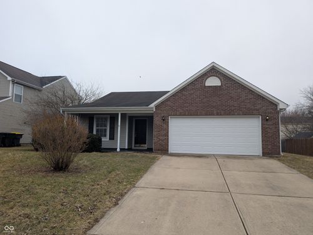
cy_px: 118
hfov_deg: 71.5
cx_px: 156
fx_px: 217
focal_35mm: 24
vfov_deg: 56.9
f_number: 1.68
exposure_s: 1/739
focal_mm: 6.9
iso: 24
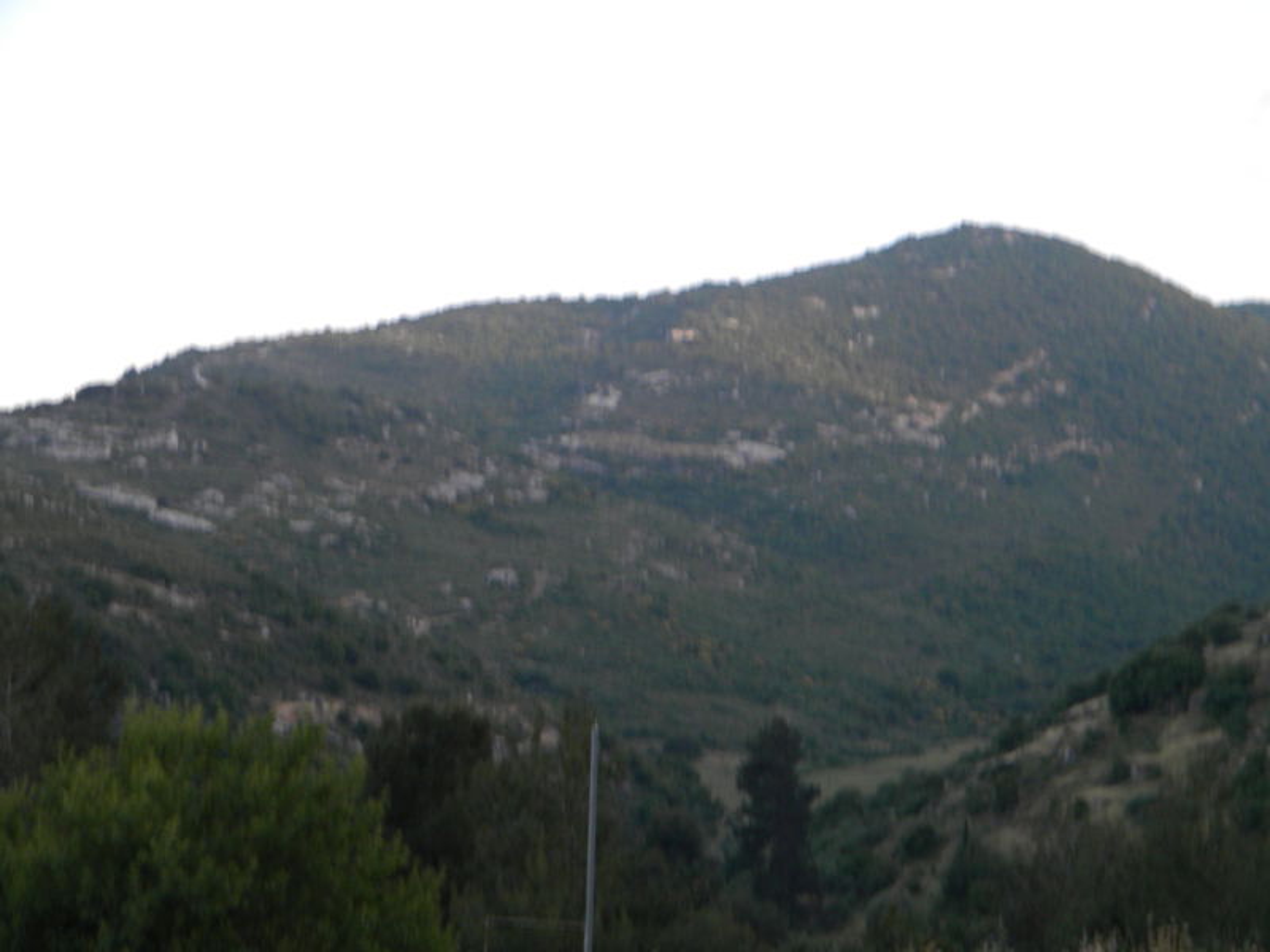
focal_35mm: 83
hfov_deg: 23.6
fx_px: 3045
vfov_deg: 17.8
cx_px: 635
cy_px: 476
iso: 80
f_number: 4.5
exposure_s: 1/112
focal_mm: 15.1
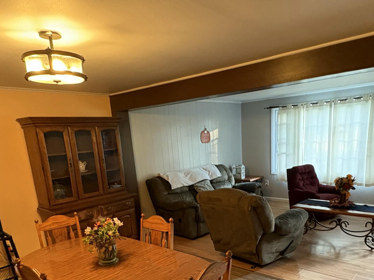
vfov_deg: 47.4
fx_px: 303
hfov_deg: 63.4
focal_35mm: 28
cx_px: 194
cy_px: 219
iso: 800
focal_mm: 2.22
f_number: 2.2
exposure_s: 1/60
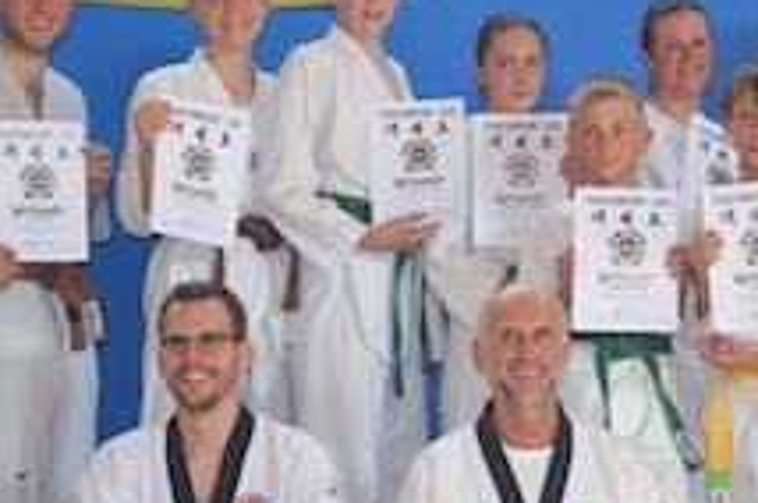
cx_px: 485
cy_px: 342
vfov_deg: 13.9
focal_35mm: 98
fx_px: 2060
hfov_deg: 20.8
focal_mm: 28
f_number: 4
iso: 900
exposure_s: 1/60
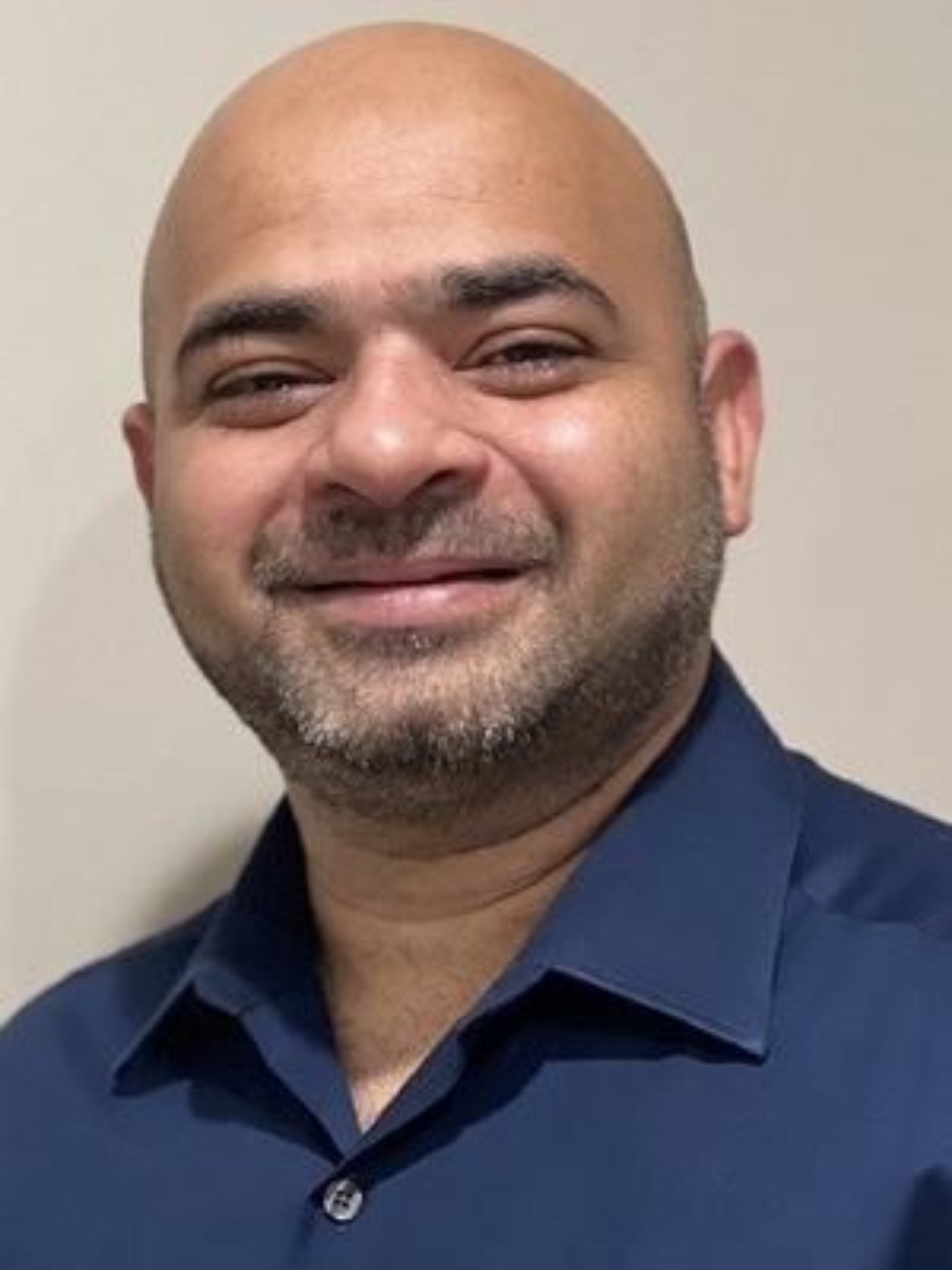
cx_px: 476
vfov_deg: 30.3
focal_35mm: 64
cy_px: 635
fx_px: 2347
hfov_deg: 22.9
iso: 320
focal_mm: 7.5
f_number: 2.2
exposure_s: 1/30
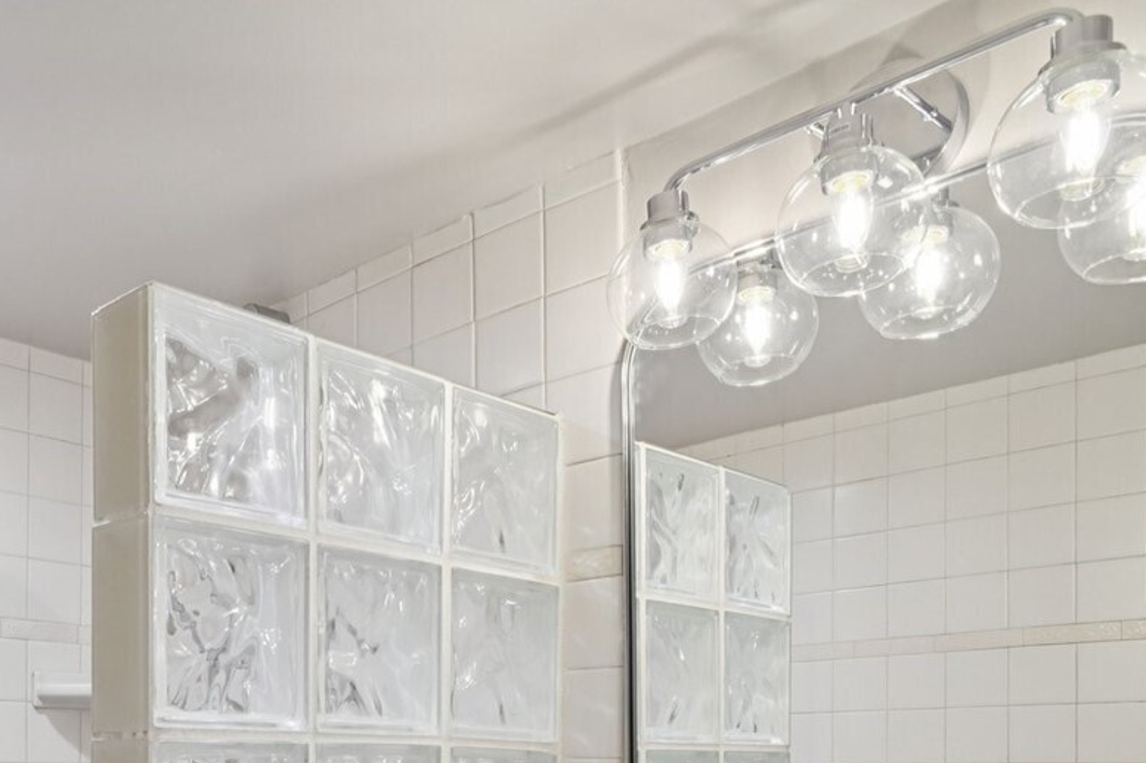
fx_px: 1114
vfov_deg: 34.2
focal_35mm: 35
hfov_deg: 51.3
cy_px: 778
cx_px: 241
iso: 1600
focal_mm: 16
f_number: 8
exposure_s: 1/80
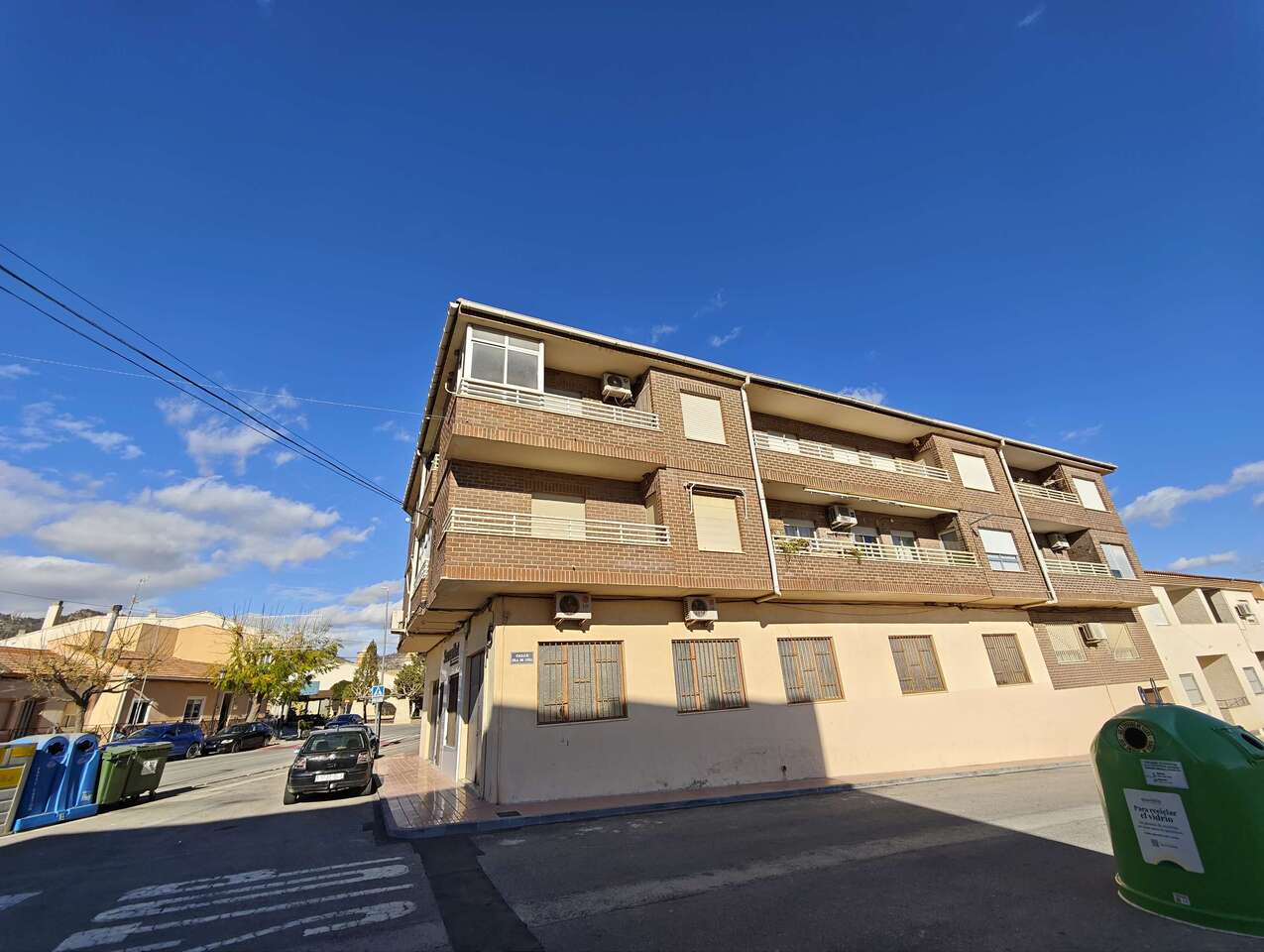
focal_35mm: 14
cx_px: 632
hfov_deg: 102.0
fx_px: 512
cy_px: 476
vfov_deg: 85.8
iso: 50
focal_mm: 2.16
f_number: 2.2
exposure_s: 1/862
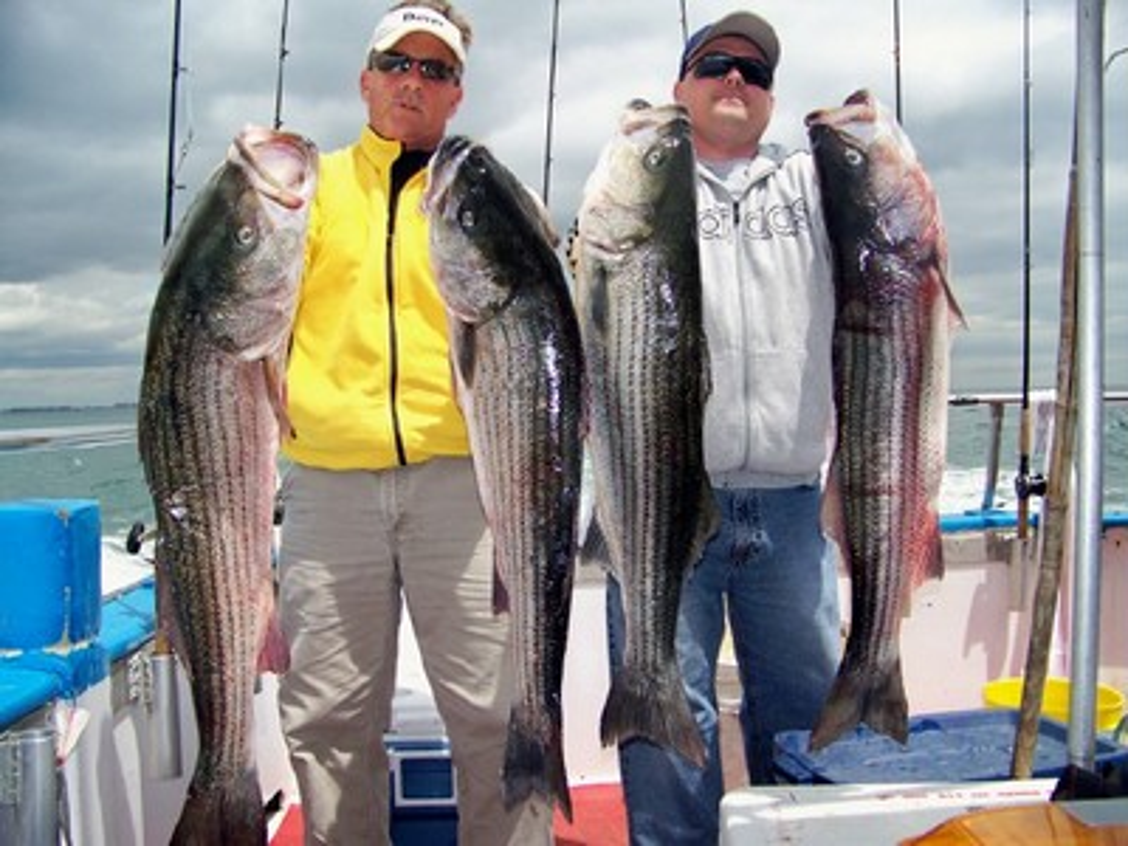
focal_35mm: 36
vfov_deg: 39.7
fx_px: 1173
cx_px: 564
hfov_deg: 51.4
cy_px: 423
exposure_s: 1/1000
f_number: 2.8
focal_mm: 5.85
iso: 64
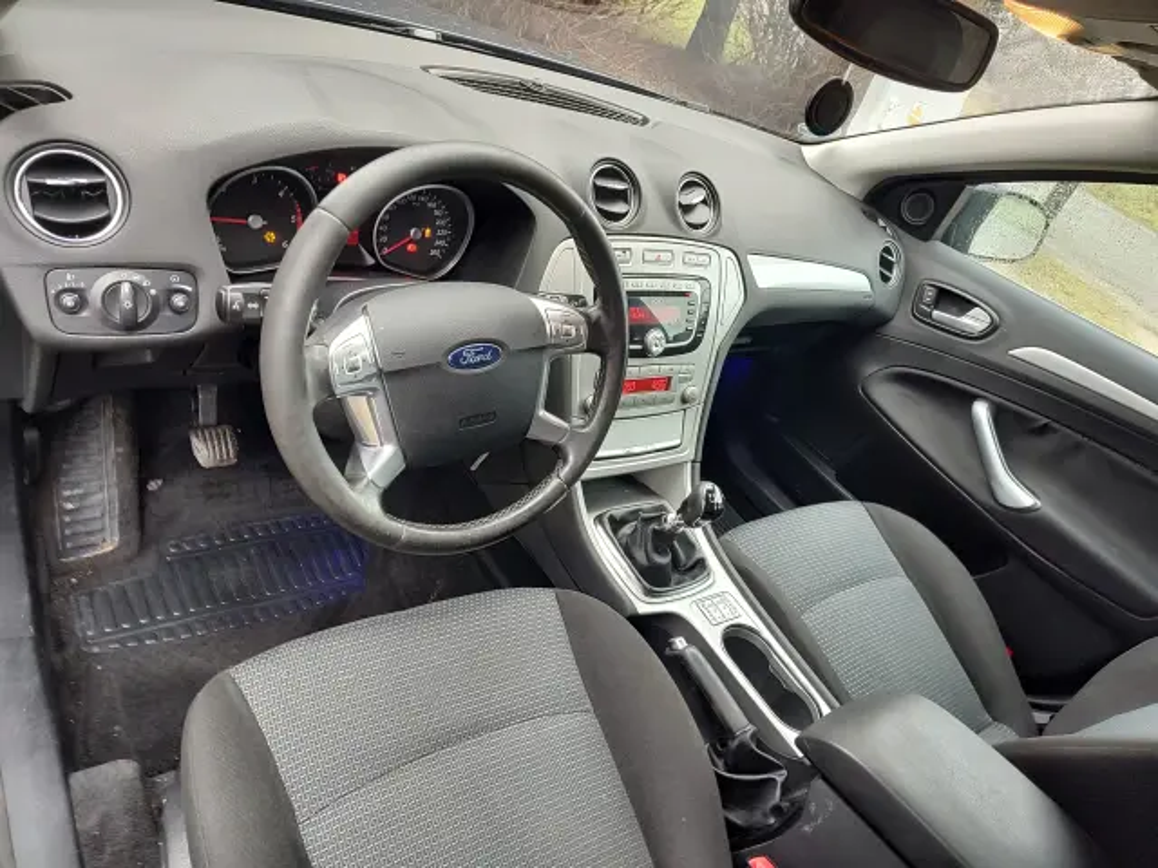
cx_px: 579
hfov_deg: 73.9
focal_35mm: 23
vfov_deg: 58.9
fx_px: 769
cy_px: 434
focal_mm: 5.56
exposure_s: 1/50
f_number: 1.8
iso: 145
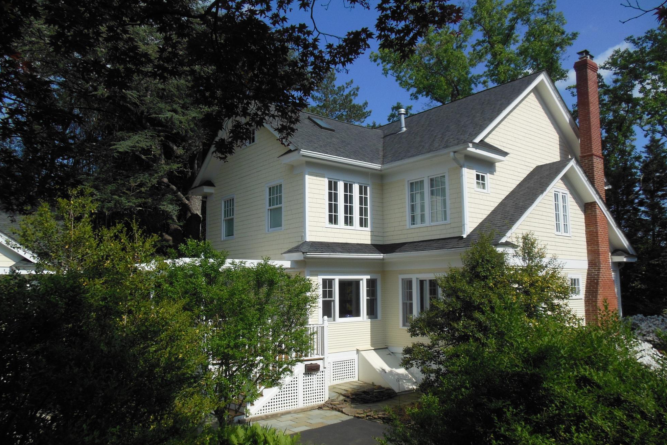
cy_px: 238
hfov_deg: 67.4
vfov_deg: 47.9
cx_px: 343
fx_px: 500
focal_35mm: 27
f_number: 6.4
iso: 125
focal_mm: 4.5
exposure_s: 1/640
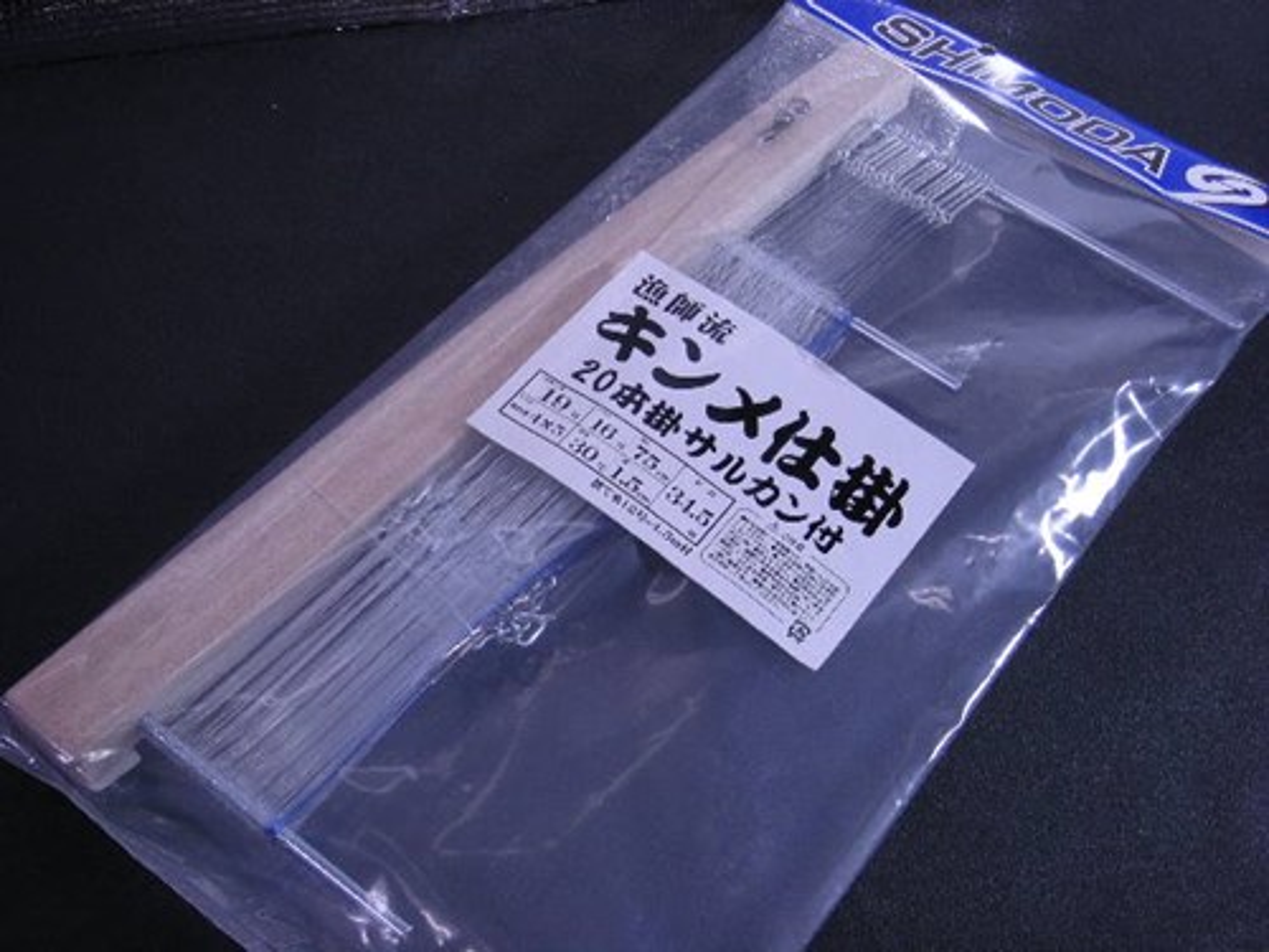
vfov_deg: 27.0
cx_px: 634
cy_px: 476
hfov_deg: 35.5
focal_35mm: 54
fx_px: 1980
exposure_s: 1/59.8
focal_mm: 8.8
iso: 177
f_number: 3.3
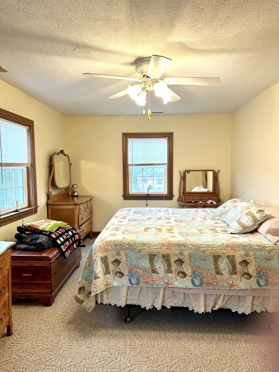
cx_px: 140
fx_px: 258
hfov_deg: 56.8
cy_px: 186
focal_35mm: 24
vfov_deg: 71.6
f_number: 1.78
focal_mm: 6.86
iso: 250
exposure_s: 1/60
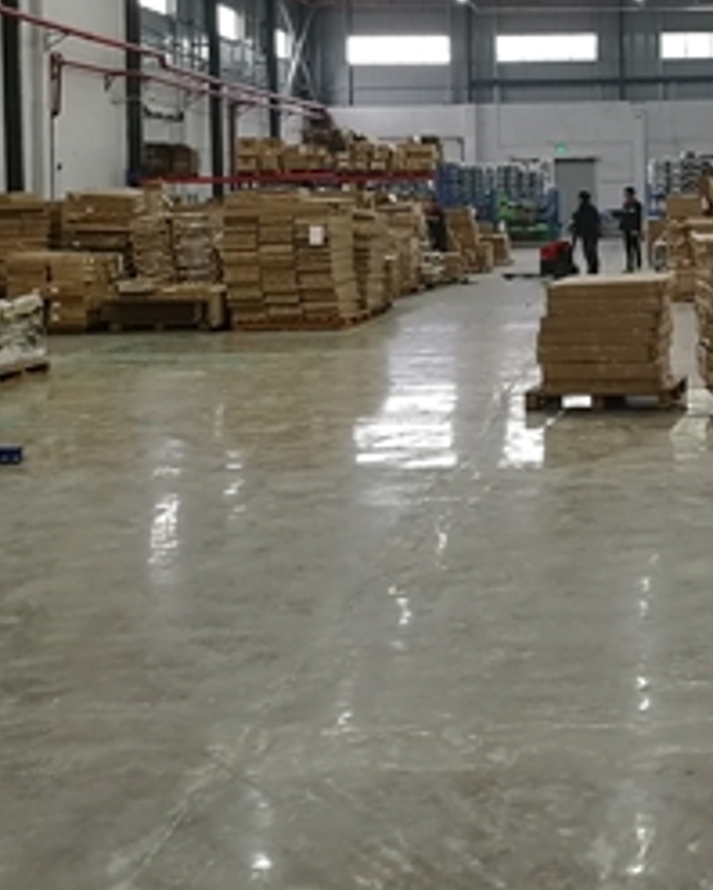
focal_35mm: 64
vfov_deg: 28.9
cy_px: 187
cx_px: 616
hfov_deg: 23.4
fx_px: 1686
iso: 250
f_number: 2.2
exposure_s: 1/33.3
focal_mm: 3.95
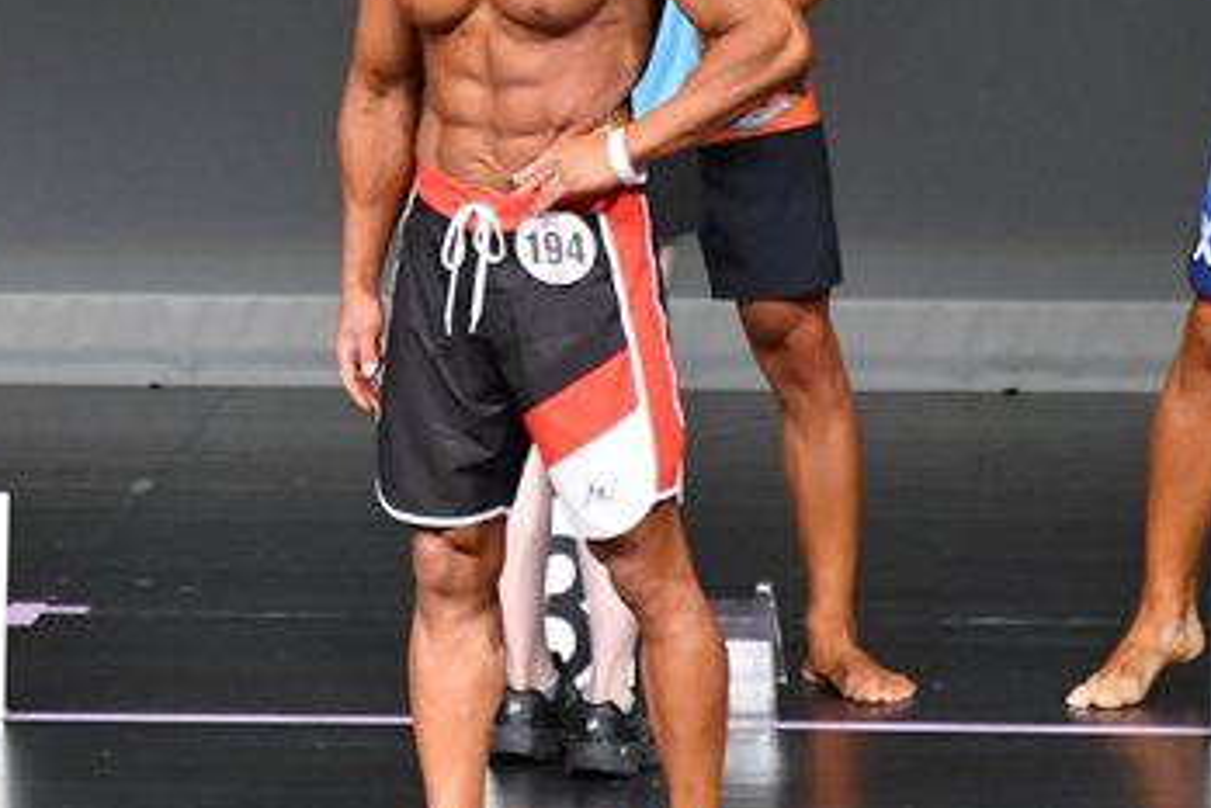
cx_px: 75
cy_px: 173
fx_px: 23522
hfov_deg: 2.9
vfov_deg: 2.0
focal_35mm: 699
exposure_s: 1/400
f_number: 5.6
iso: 5000
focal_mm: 210
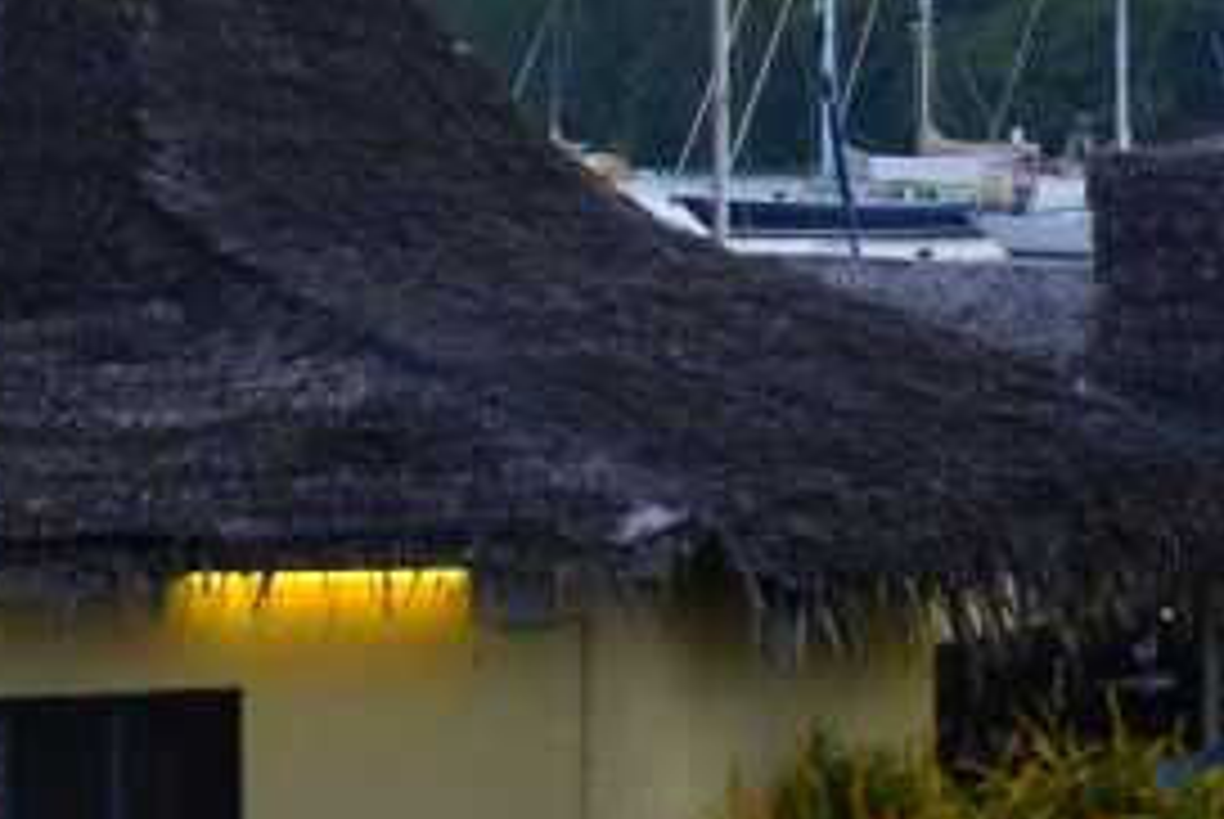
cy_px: 189
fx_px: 4799
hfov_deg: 14.5
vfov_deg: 9.7
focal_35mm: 141
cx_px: 796
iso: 250
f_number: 4.5
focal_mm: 48
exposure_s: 1/80
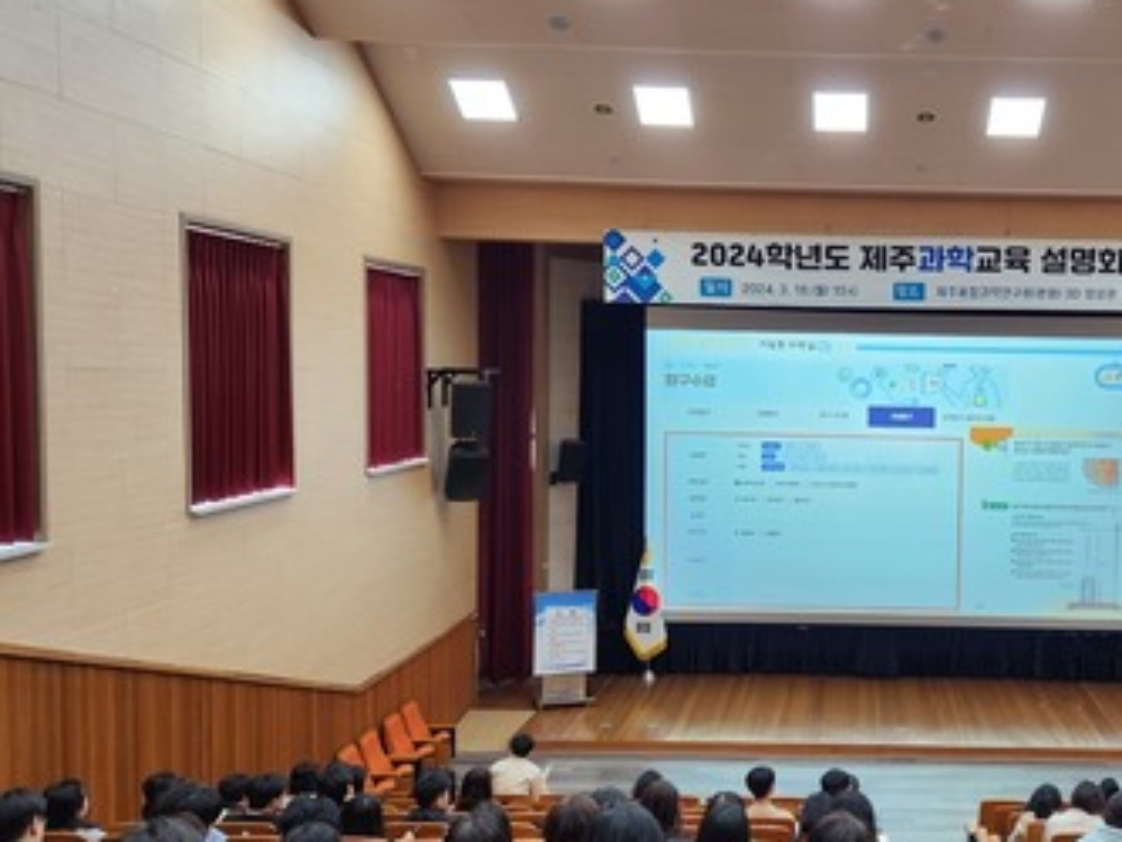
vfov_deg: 37.7
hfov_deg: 46.7
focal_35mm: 38
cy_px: 440
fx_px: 1232
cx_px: 873
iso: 160
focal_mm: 5.4
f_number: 1.8
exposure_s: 1/120
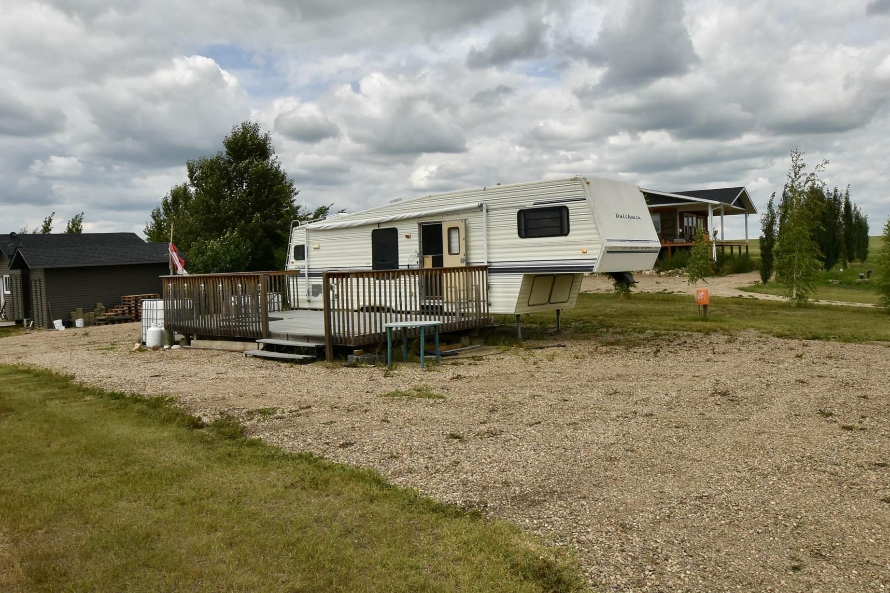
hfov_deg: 71.4
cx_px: 484
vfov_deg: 51.0
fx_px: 618
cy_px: 244
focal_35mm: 25
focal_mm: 10
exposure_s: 1/200
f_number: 13
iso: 100
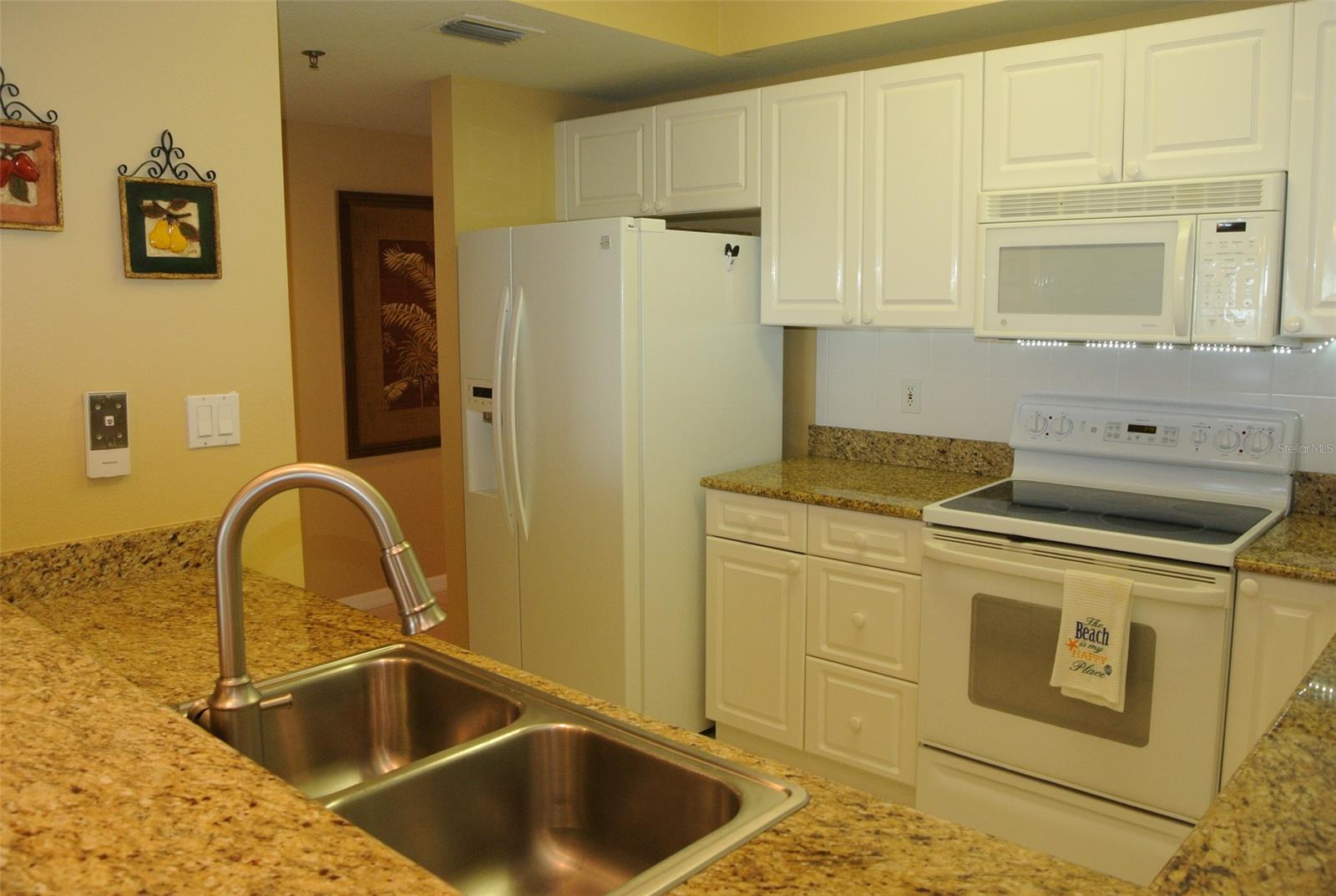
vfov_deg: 48.1
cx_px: 668
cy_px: 448
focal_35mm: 27
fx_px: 1004
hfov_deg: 67.3
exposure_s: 1/40
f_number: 5.6
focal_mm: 10
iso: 400
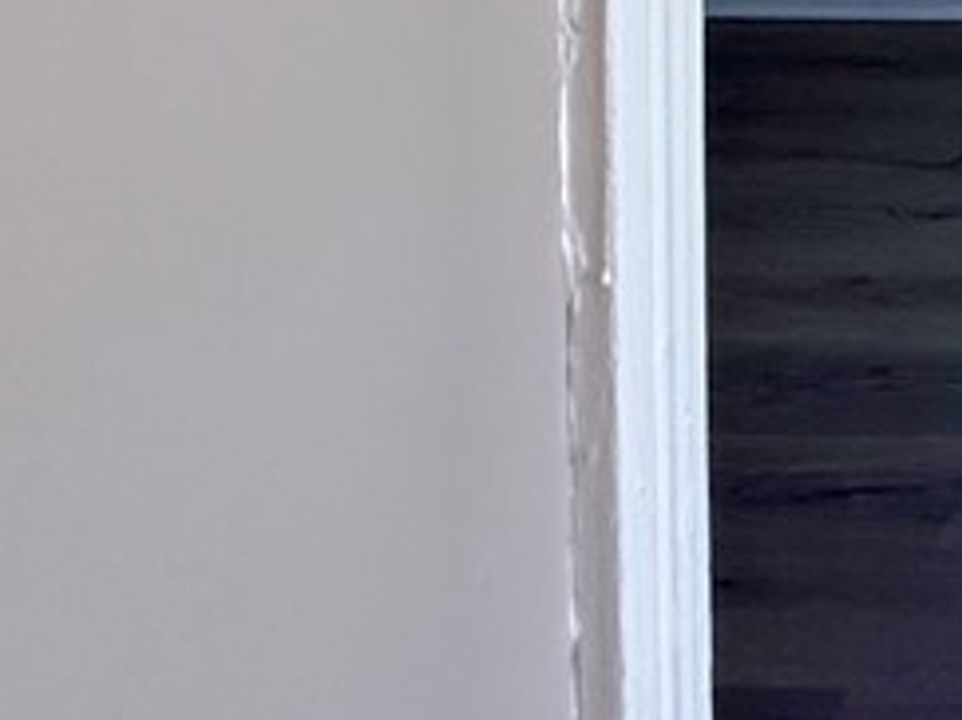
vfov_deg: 18.5
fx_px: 1639
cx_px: 1675
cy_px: -621
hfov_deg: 22.1
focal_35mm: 59
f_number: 2.2
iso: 160
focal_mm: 2.22
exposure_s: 1/120
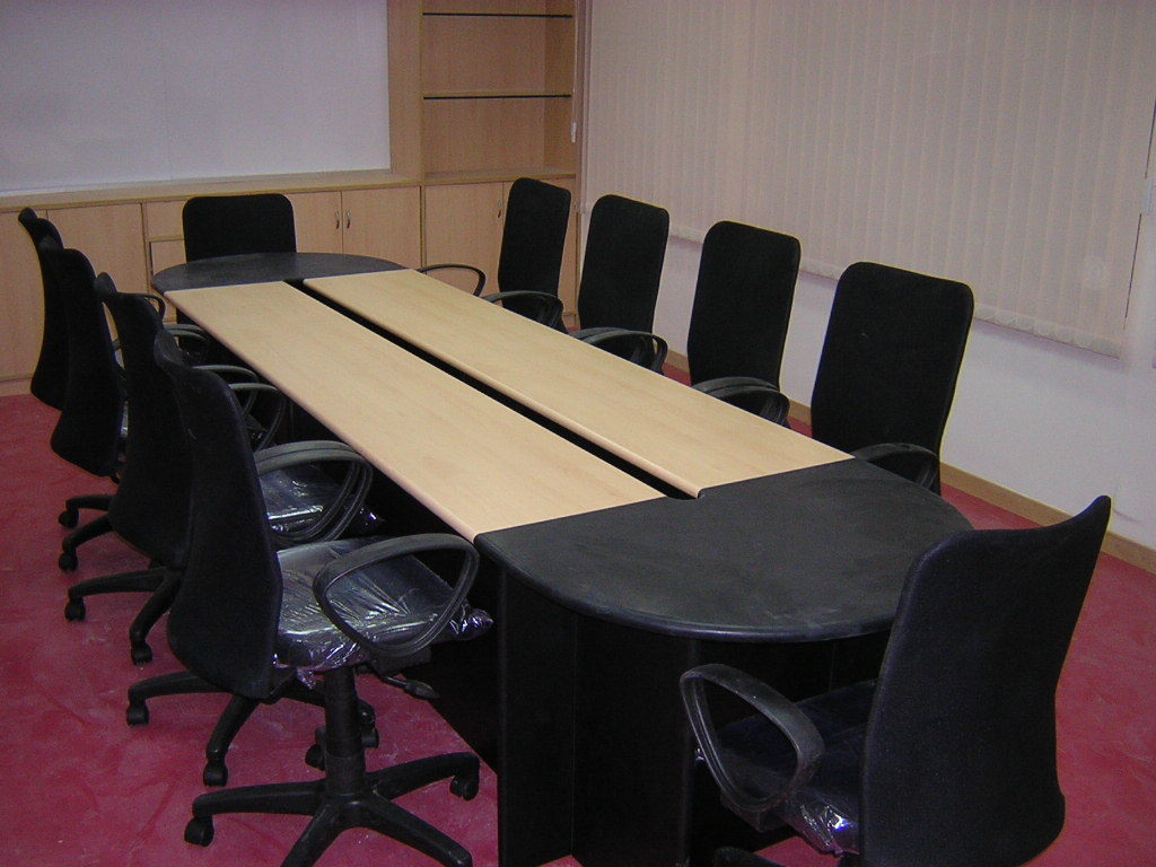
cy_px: 434
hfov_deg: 51.4
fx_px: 1202
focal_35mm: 36
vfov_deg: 39.7
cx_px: 578
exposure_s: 1/60.1
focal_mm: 4.7
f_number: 2.6
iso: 202
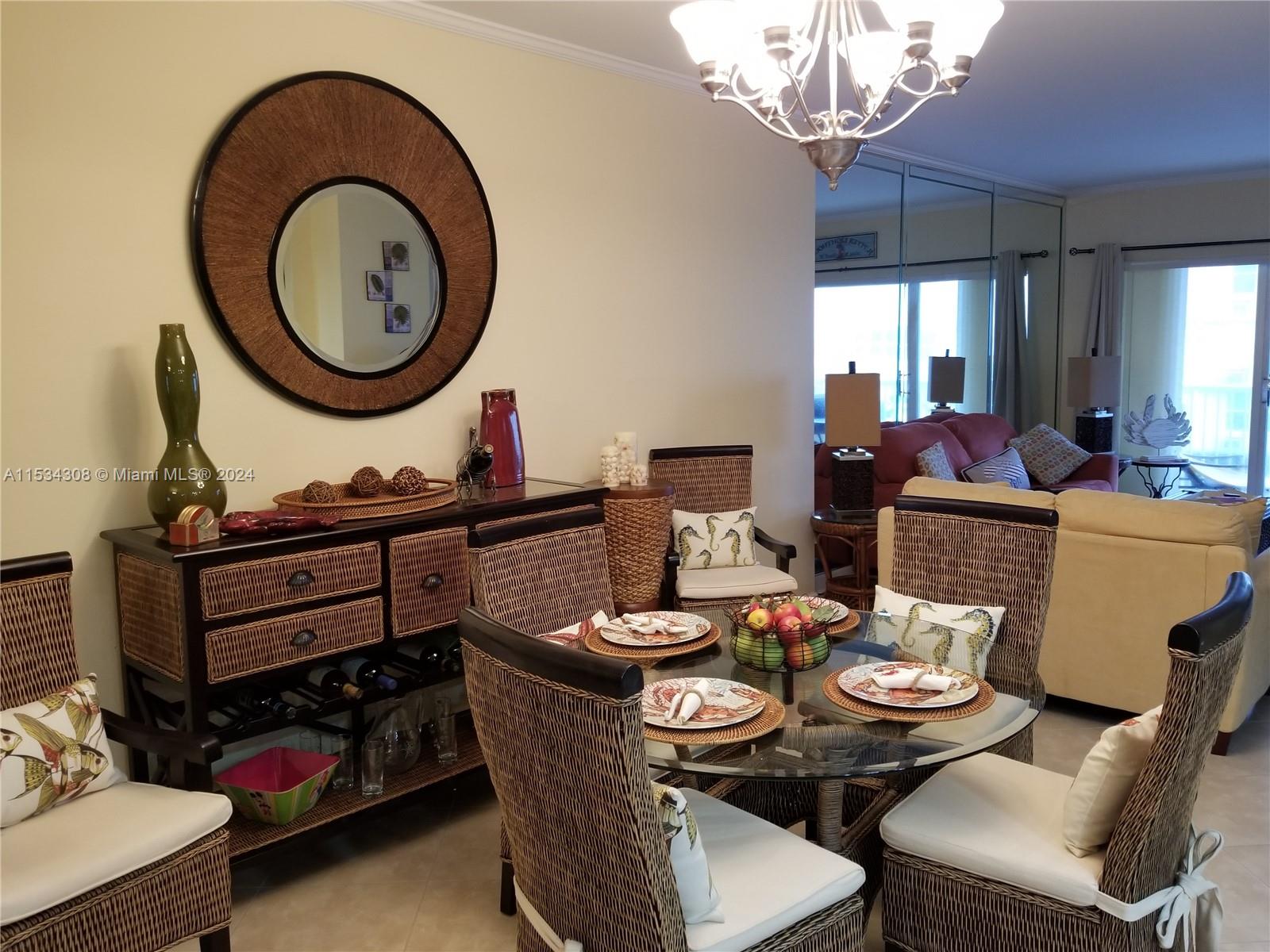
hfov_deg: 67.3
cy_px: 476
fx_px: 954
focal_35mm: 26
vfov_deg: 53.1
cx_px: 635
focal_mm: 4.3
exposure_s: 1/30
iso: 160
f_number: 1.7
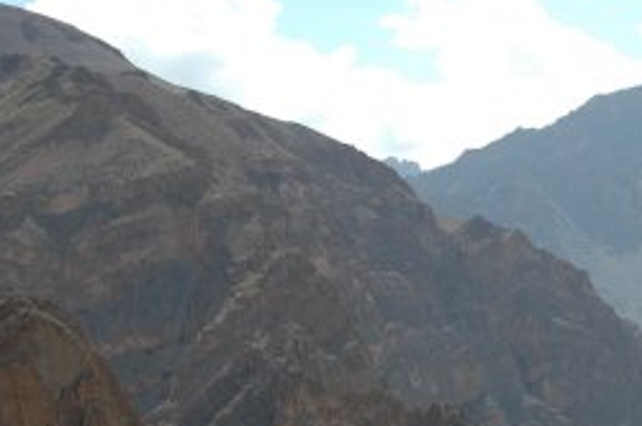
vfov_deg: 10.6
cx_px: 840
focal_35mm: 125
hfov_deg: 15.5
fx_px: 2234
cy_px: 588
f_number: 9
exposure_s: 1/250
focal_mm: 29
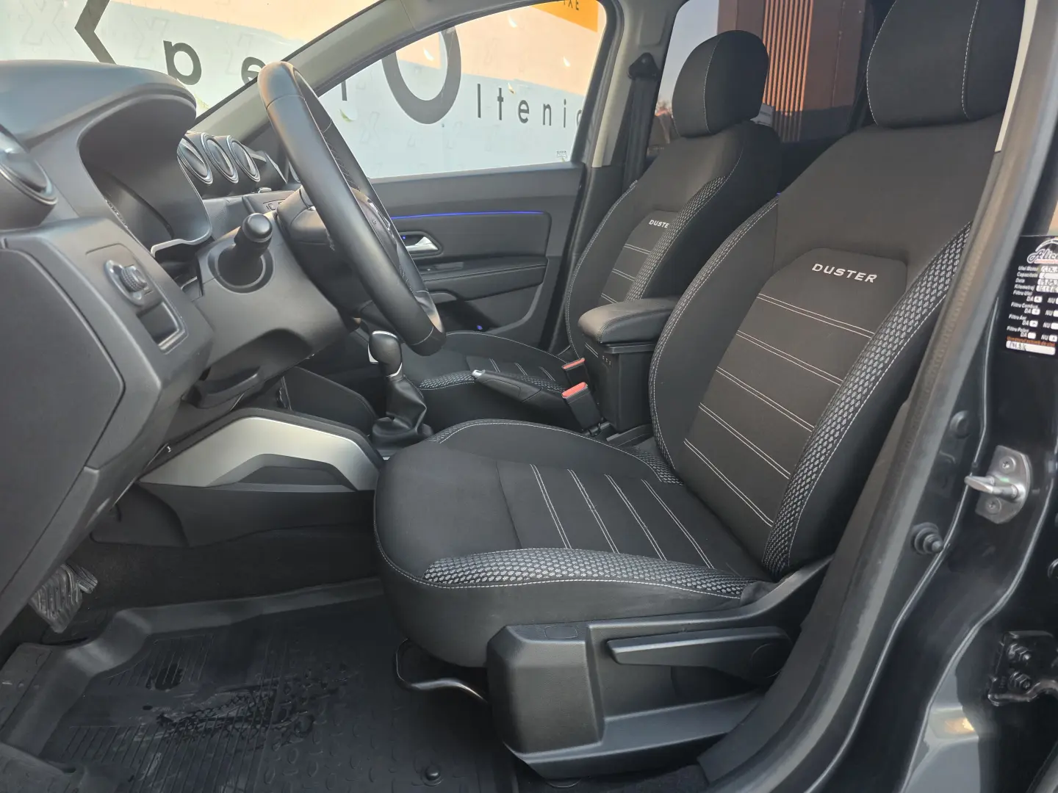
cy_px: 396
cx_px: 529
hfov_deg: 73.9
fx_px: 703
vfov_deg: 58.9
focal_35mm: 23
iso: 640
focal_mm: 6.3
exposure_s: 1/100
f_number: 1.7
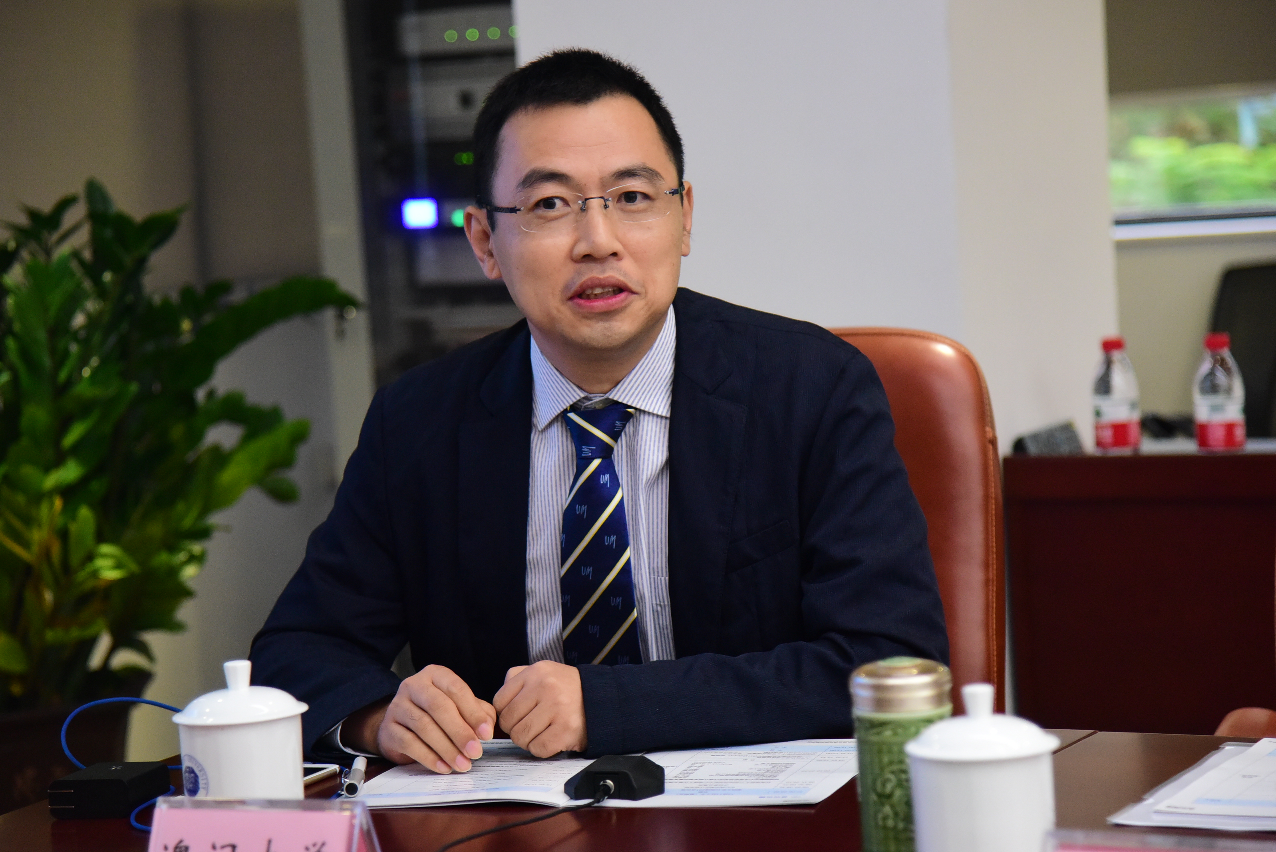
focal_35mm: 106
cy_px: 425
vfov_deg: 12.9
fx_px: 3758
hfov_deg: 19.3
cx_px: 614
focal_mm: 92
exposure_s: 1/160
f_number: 4
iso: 3600
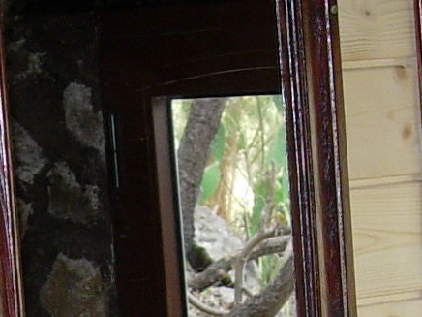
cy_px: 602
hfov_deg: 9.9
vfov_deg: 7.3
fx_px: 2414
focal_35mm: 198
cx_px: 3
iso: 79
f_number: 2.8
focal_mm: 7.8
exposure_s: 1/64
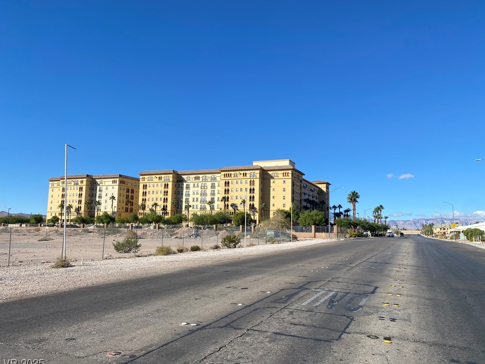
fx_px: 378
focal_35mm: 27
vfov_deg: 51.4
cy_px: 185
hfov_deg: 65.3
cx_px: 246
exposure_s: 1/3401
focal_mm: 4.25
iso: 32
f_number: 1.8
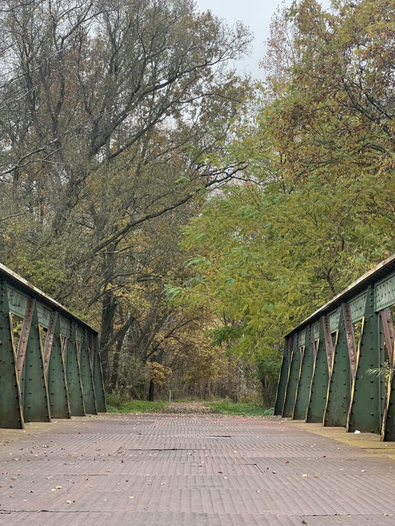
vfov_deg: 25.3
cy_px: 263
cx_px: 198
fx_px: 1172
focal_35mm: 77
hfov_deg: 19.1
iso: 64
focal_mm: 9
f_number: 2.8
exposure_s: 1/99
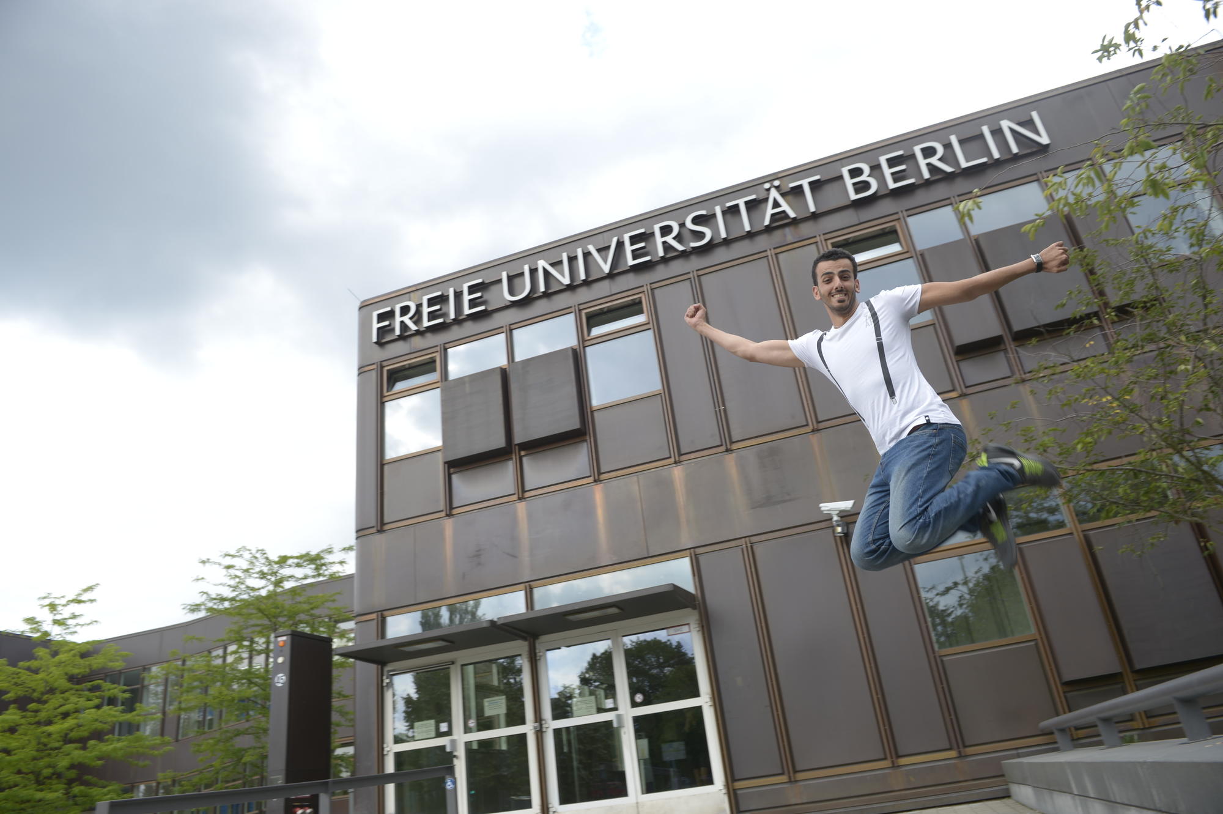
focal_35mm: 24
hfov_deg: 73.8
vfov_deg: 53.1
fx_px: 815
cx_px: 612
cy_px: 407
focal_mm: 24
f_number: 5.6
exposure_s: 1/160
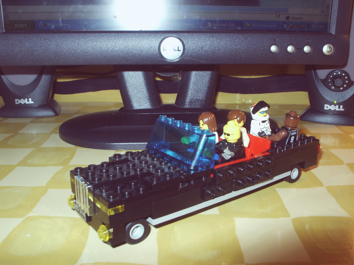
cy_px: 131
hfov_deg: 51.3
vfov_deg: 39.7
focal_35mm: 36
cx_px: 172
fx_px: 368
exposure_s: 1/45
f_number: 6.7
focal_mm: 7.18
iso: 200
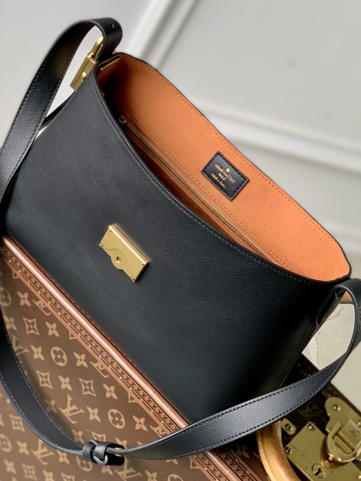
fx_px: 1029
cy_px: 213
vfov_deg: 26.3
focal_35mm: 74
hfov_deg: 19.9
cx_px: 166
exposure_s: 1/122
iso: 32
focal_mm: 6
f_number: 2.4
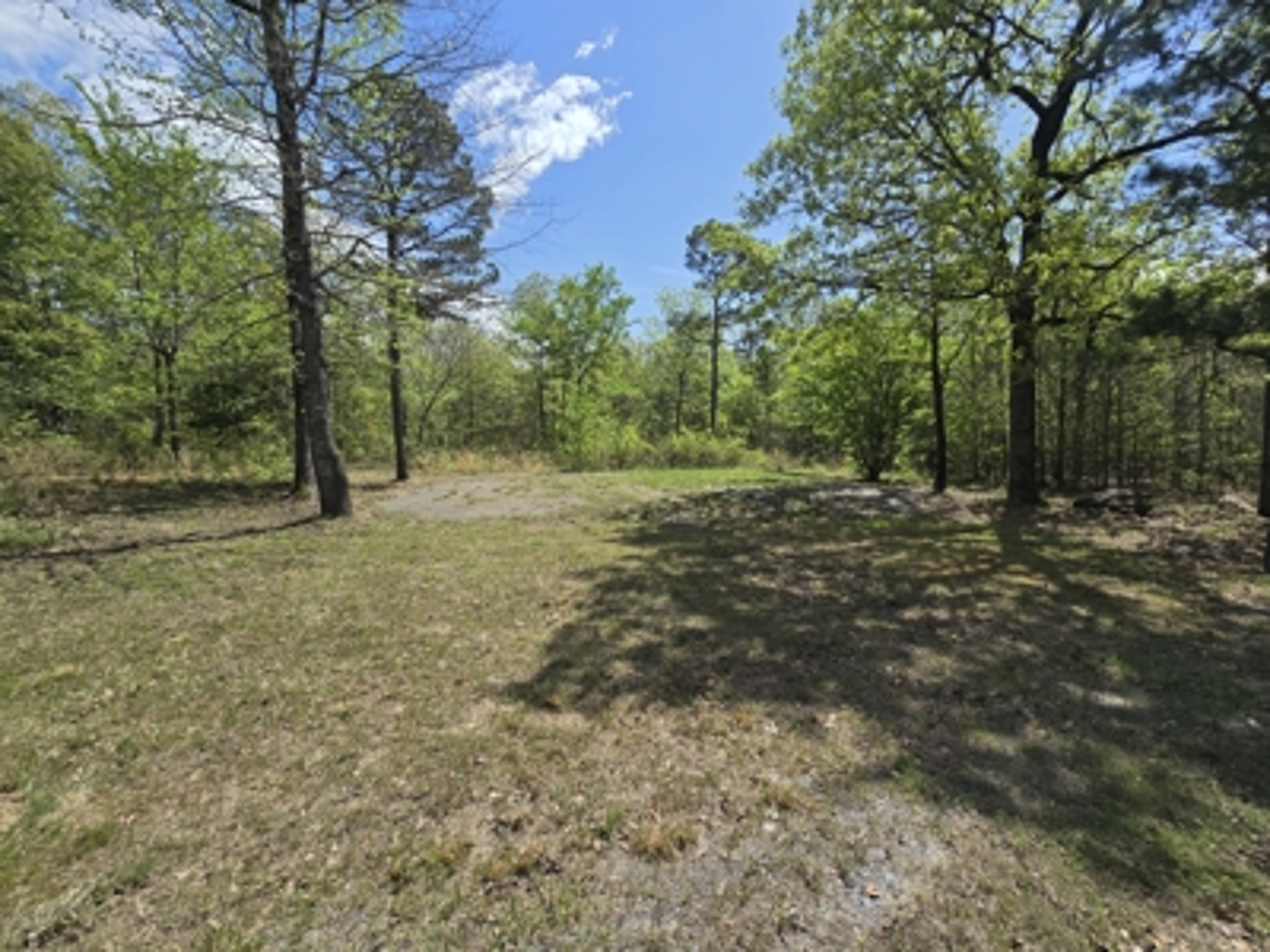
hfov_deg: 106.2
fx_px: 477
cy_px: 476
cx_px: 635
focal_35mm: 13
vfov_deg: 89.9
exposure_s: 1/2010
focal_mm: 2.2
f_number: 2.2
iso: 50
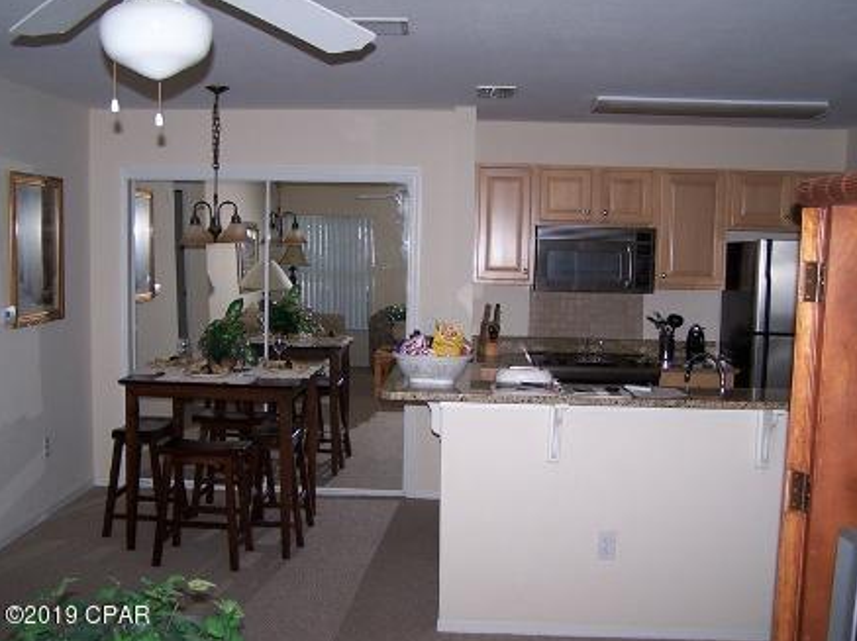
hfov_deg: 47.9
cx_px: 433
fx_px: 965
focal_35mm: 39
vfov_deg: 36.8
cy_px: 318
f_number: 2.8
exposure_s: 1/500
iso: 80
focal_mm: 6.3
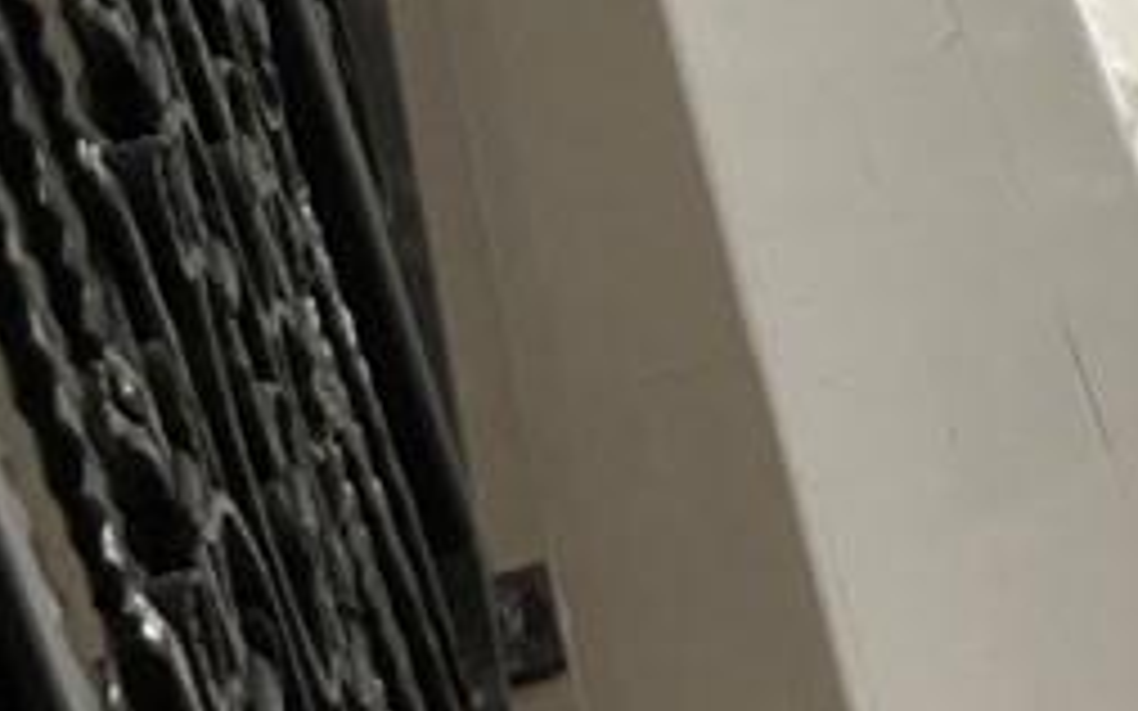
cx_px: 3266
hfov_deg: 9.7
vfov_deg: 7.4
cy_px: -436
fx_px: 5395
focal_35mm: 174
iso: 80
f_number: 1.6
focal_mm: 5.1
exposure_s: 1/120
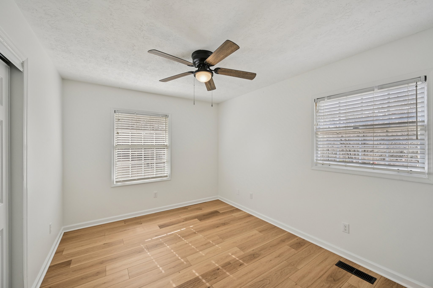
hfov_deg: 104.3
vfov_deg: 81.2
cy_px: 144
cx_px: 216
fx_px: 168
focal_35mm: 14
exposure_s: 1/60
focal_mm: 14
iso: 100
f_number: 8
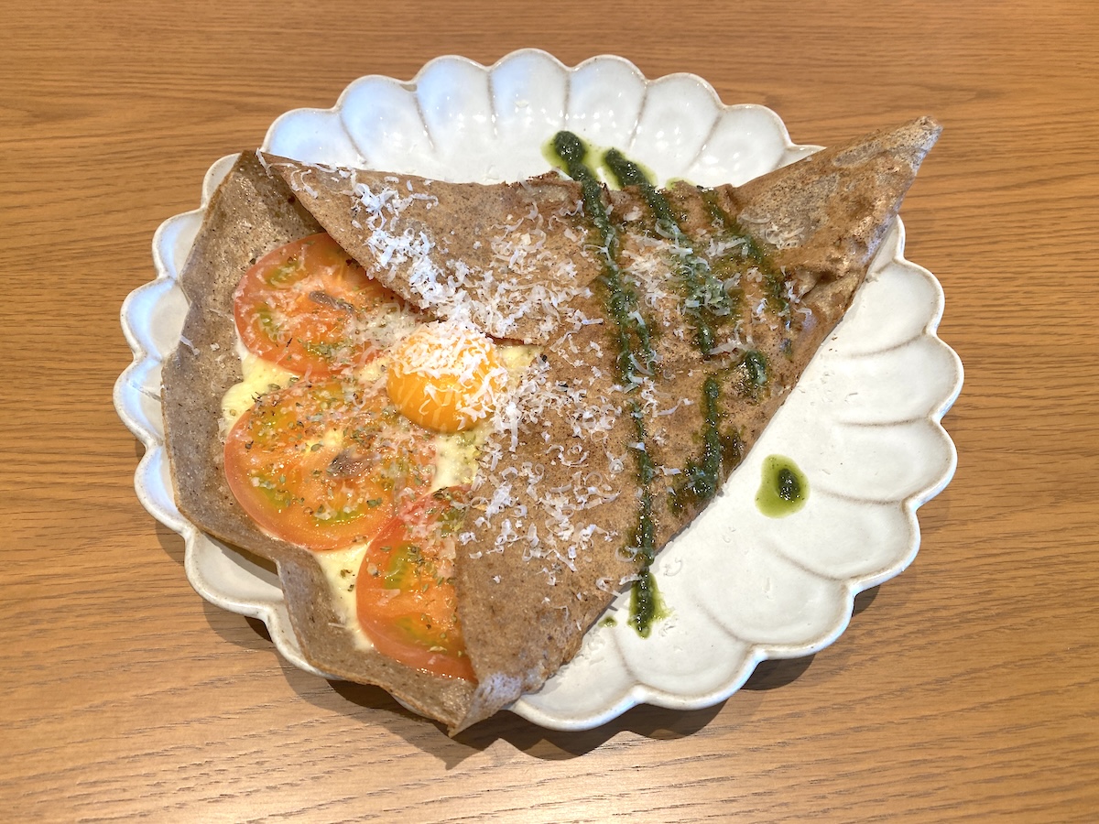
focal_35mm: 26
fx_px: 825
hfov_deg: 67.3
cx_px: 550
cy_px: 412
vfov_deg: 53.1
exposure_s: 1/100
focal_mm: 4.25
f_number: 1.8
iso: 80
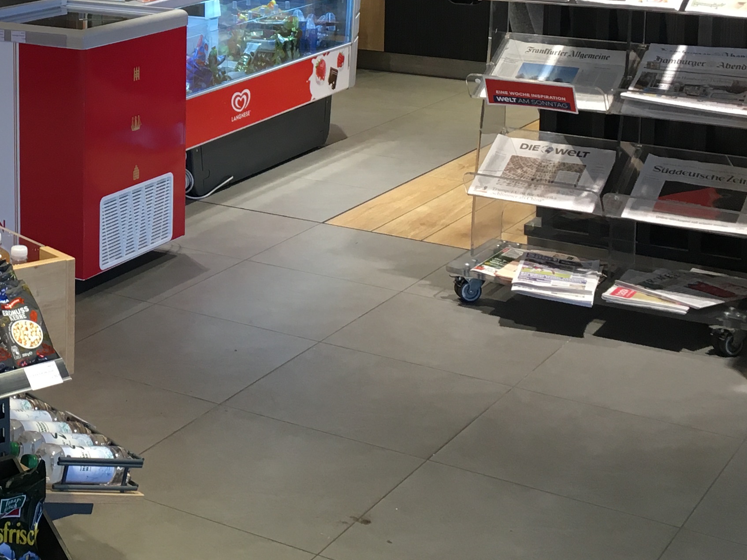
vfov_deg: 20.7
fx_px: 1489
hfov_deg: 27.0
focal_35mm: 69
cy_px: 19
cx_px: 49
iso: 64
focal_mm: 4.15
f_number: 2.2
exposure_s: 1/33
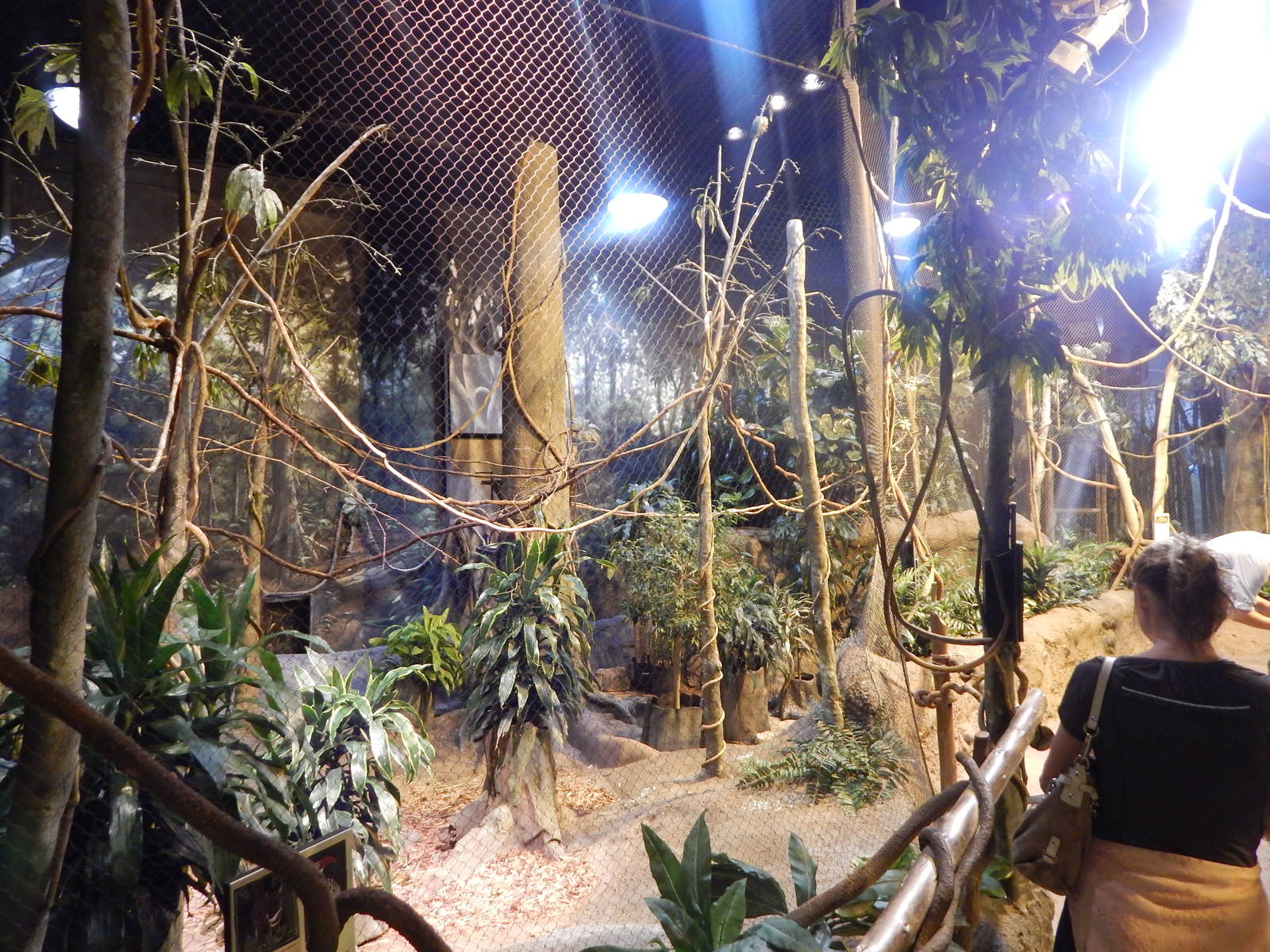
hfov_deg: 76.4
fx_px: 807
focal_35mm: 22
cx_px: 635
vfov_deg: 61.1
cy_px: 476
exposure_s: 1/15
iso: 400
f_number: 3
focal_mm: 4
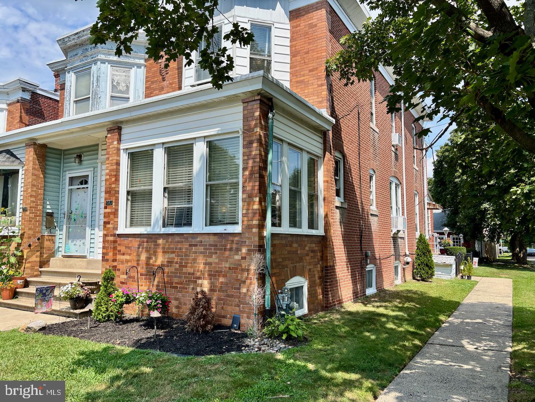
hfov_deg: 67.3
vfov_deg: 53.1
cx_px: 268
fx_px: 402
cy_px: 201
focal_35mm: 26
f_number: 1.6
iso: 50
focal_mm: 5.96
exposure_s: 1/1812
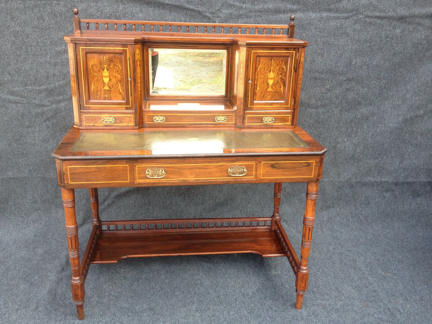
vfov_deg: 40.7
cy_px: 162
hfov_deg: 52.6
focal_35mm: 35
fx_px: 437
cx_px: 216
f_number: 2.4
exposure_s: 1/120
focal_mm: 4.28
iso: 80
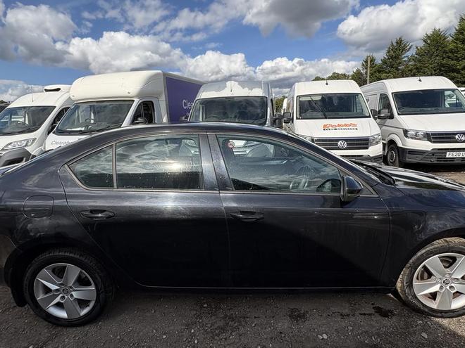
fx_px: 255
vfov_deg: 68.7
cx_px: 236
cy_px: 168
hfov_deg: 84.7
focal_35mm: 19
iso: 40
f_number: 2.2
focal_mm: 2.22
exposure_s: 1/1748
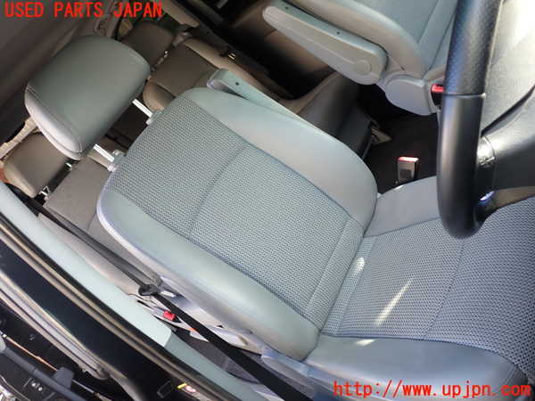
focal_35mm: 30
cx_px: 268
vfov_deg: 46.8
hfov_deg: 60.0
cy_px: 200
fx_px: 464
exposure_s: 1/80
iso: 100
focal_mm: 5.4
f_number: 2.3
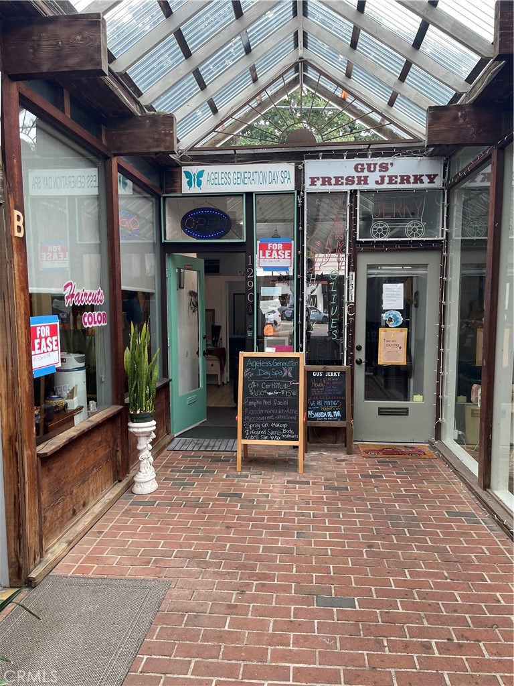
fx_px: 495
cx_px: 257
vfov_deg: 69.4
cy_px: 343
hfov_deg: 54.9
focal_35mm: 25
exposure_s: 1/121
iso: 50
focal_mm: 5.1
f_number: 1.6
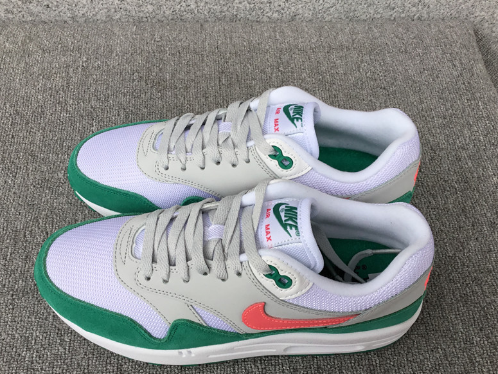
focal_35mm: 36
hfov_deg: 51.4
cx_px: 242
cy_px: 207
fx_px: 518
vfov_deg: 39.6
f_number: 2.4
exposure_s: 1/50
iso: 32
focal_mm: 3.3
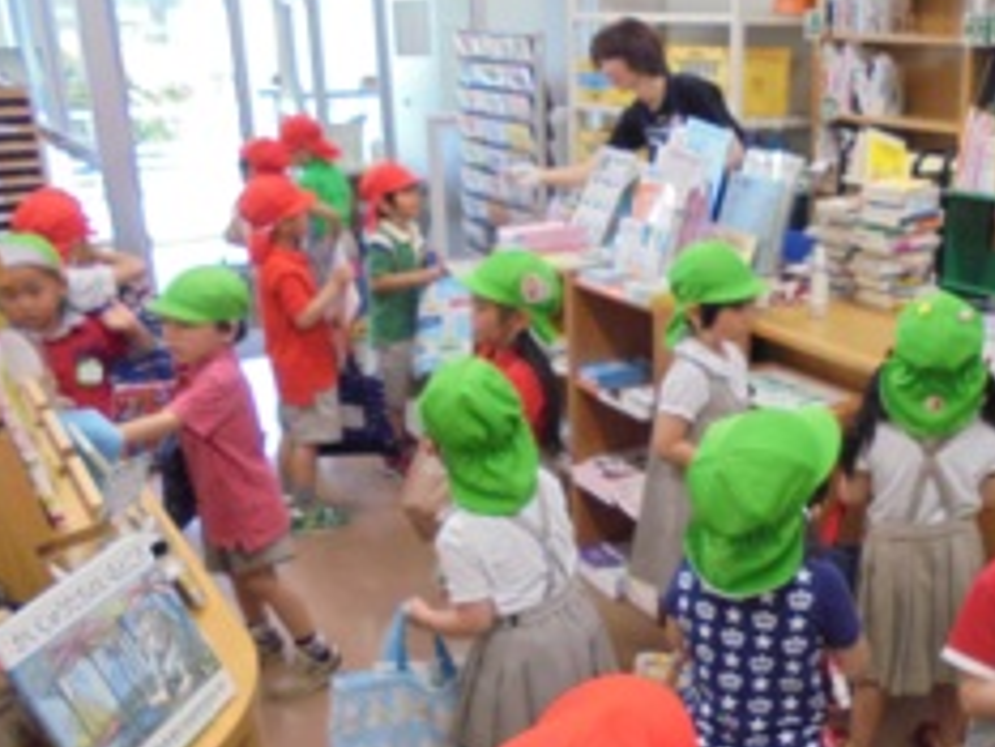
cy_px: 435
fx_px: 1122
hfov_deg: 46.3
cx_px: 730
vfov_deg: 36.8
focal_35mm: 39
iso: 200
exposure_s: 1/30
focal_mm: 4.6
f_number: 3.5
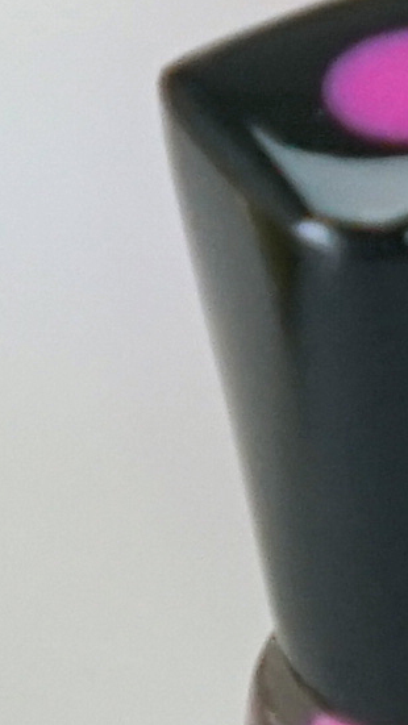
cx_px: 1644
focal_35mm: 1032
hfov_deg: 1.2
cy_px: 630
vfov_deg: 2.1
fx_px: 19845
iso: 800
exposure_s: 1/1250
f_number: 2.8
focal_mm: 70
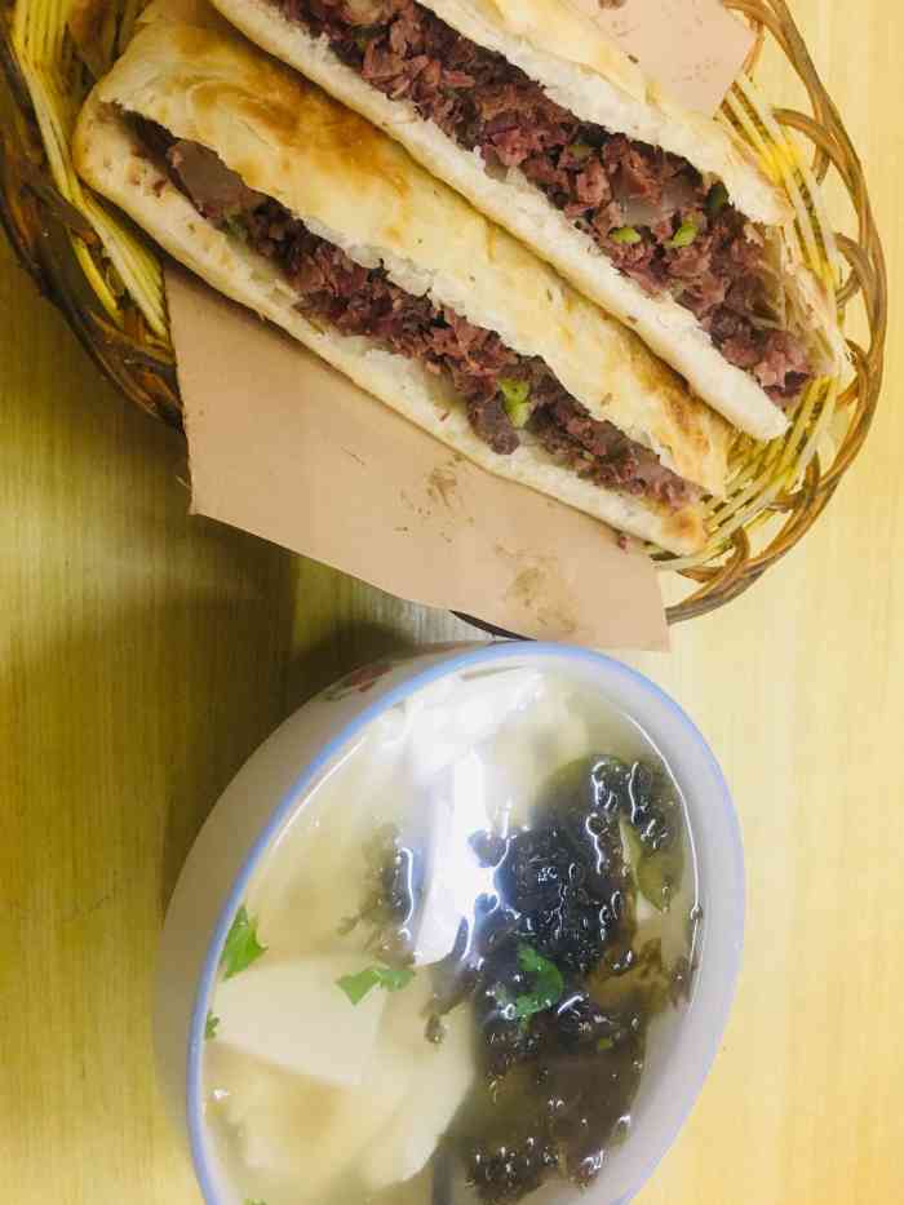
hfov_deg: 48.2
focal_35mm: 29
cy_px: 602
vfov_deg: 61.7
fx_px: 1010
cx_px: 452
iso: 200
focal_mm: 4.15
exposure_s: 1/33
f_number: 2.2
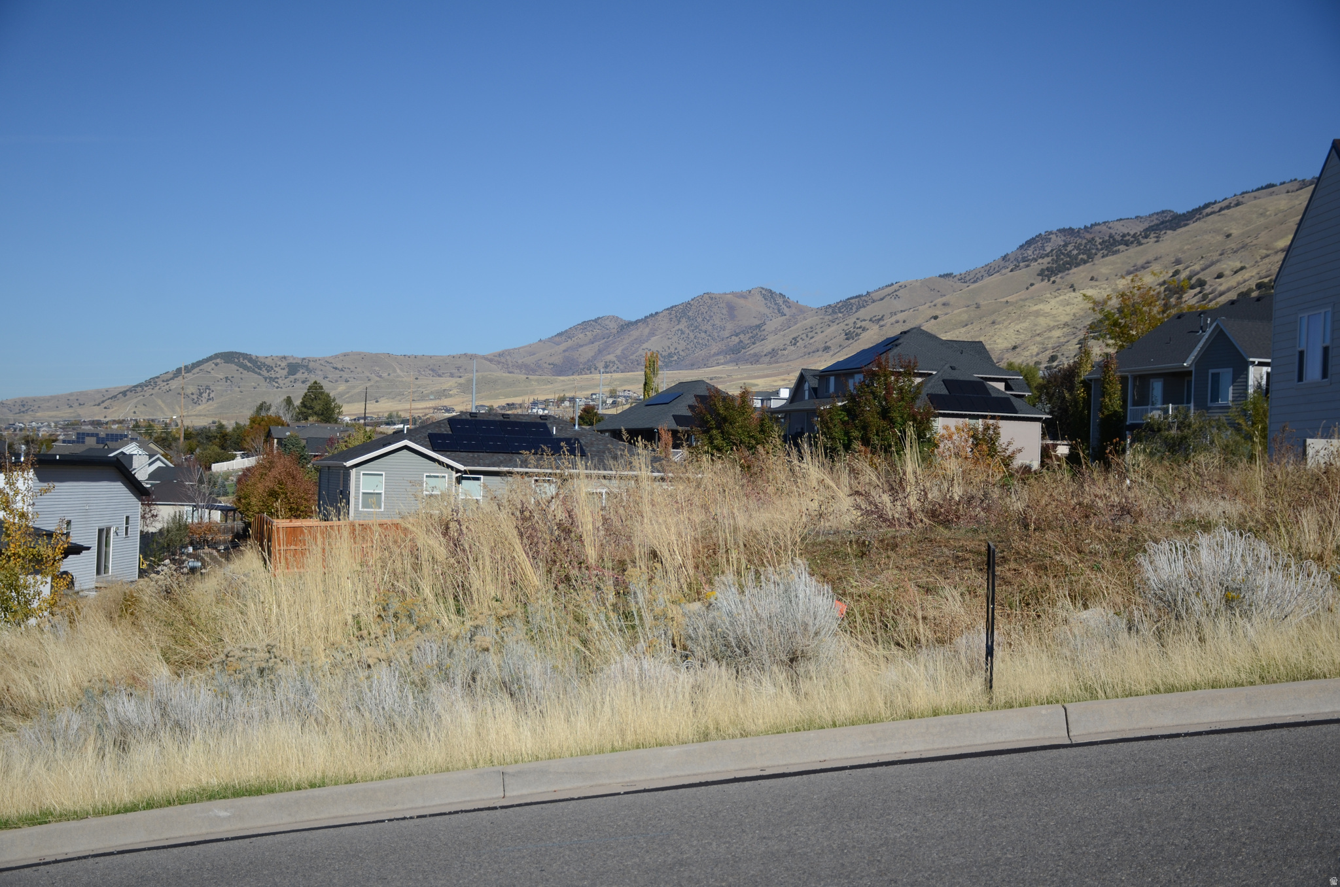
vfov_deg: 26.4
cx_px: 670
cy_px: 444
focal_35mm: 51
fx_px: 1894
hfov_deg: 39.0
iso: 100
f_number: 4.2
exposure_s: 1/1600
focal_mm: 34
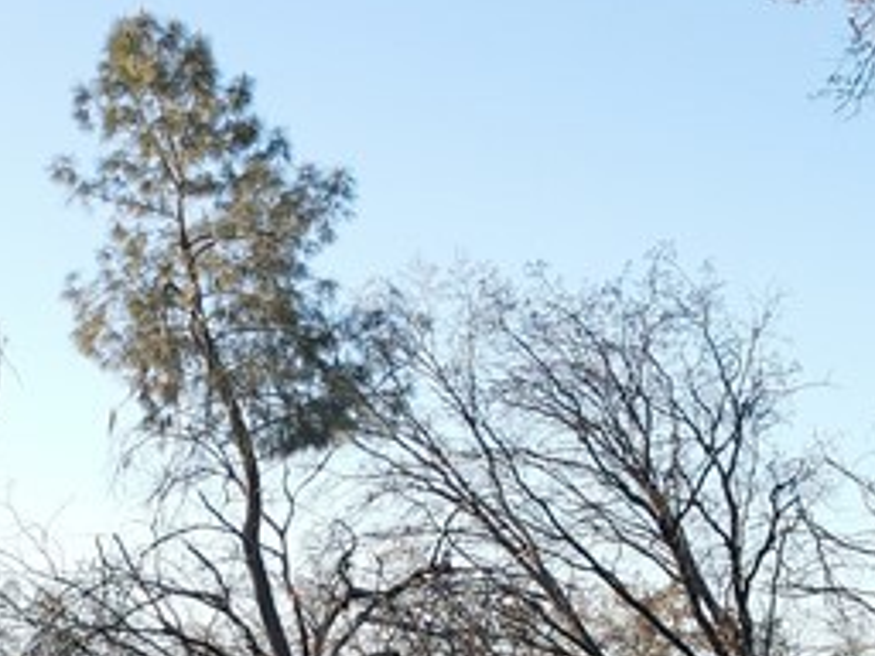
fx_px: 2427
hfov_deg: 20.3
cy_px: 806
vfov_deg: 14.8
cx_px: 202
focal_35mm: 96
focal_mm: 4.5
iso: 100
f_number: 2.8
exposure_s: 1/180
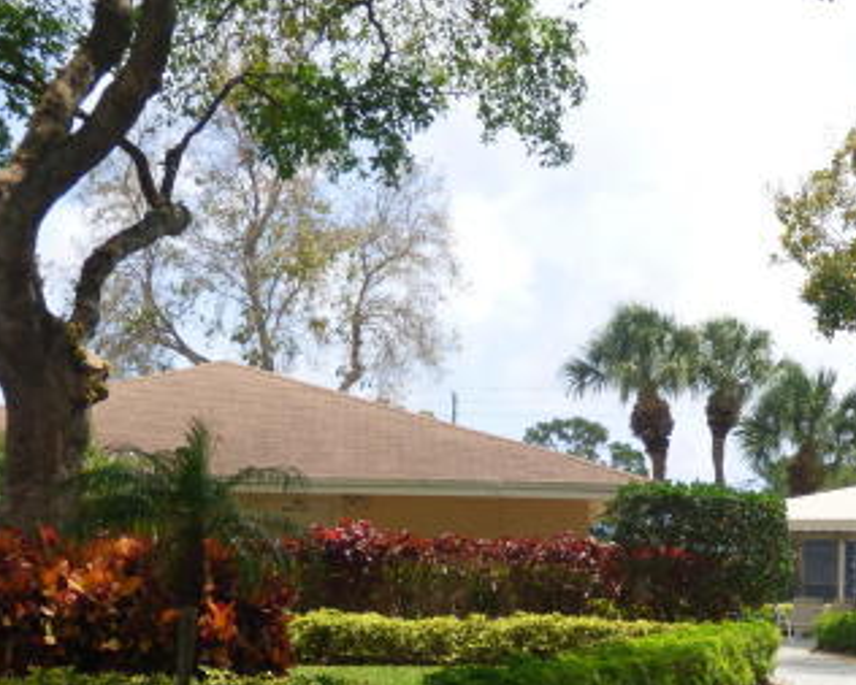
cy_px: 560
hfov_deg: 20.1
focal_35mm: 95
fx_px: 2408
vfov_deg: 16.1
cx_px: 542
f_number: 3.8
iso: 100
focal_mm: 8.24
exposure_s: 1/500
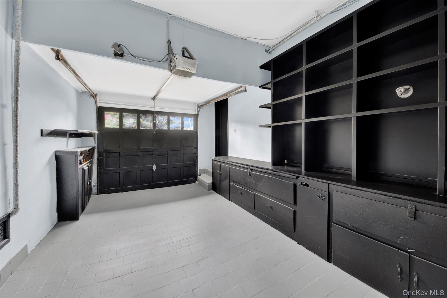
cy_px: 149
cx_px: 224
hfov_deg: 112.6
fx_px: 149
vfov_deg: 90.0
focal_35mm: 12
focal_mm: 8
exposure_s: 1
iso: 100
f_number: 8
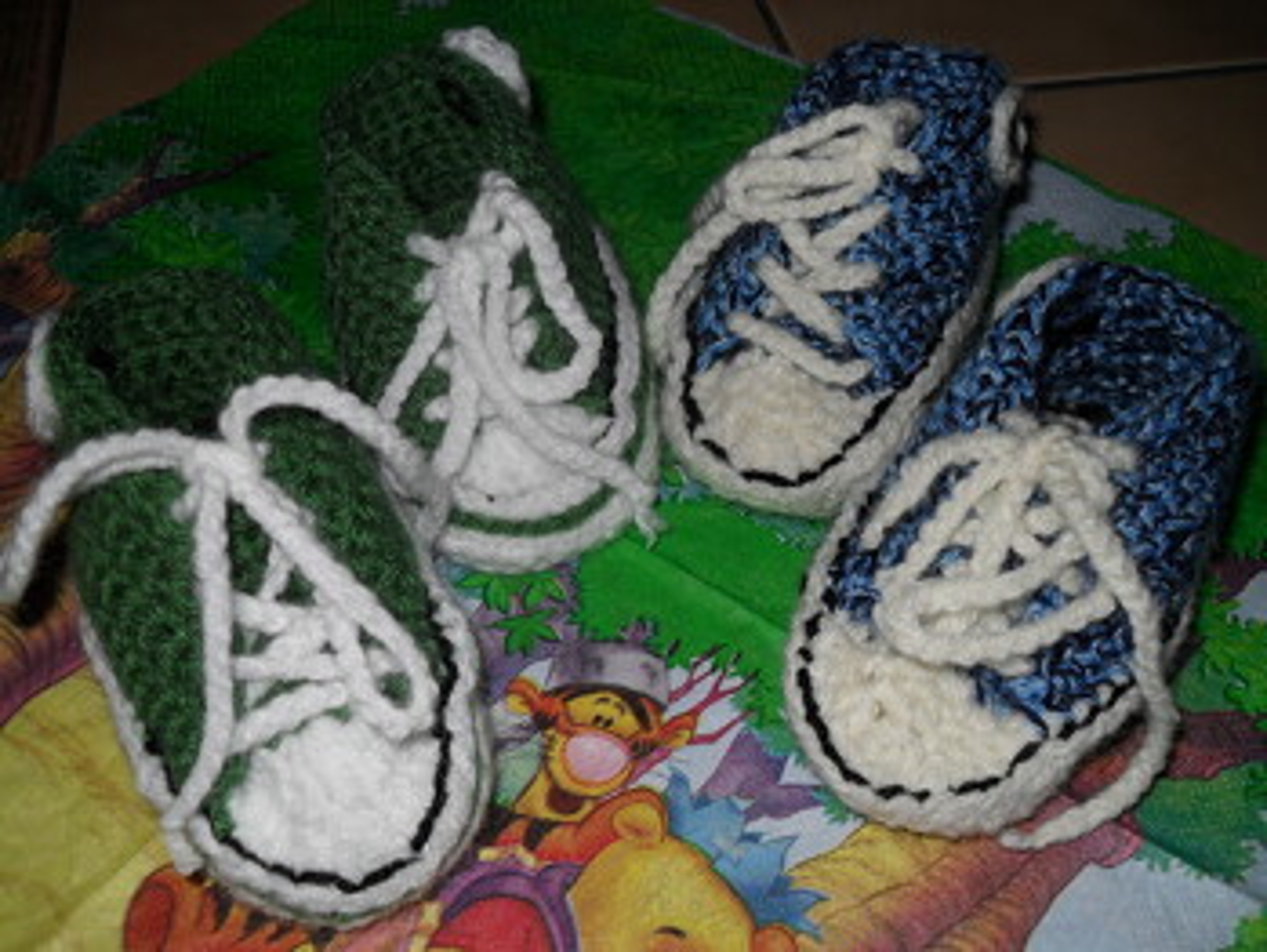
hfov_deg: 52.6
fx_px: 1281
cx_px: 634
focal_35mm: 35
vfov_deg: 40.7
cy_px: 476
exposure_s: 1/45
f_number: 8.9
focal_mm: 6.2
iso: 100
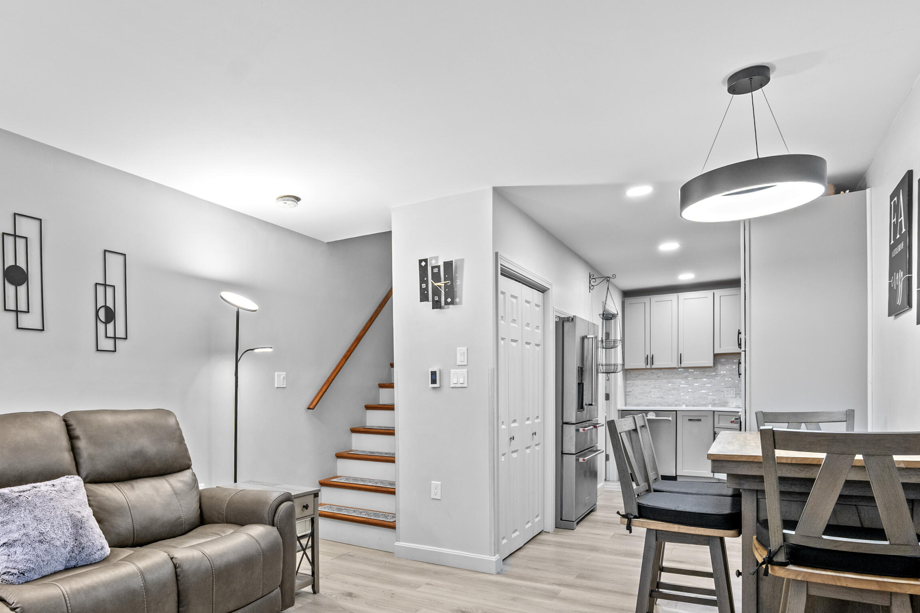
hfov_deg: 80.2
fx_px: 537
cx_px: 367
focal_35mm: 21
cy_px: 381
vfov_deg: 58.8
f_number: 8
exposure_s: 1/10
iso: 640
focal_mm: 16
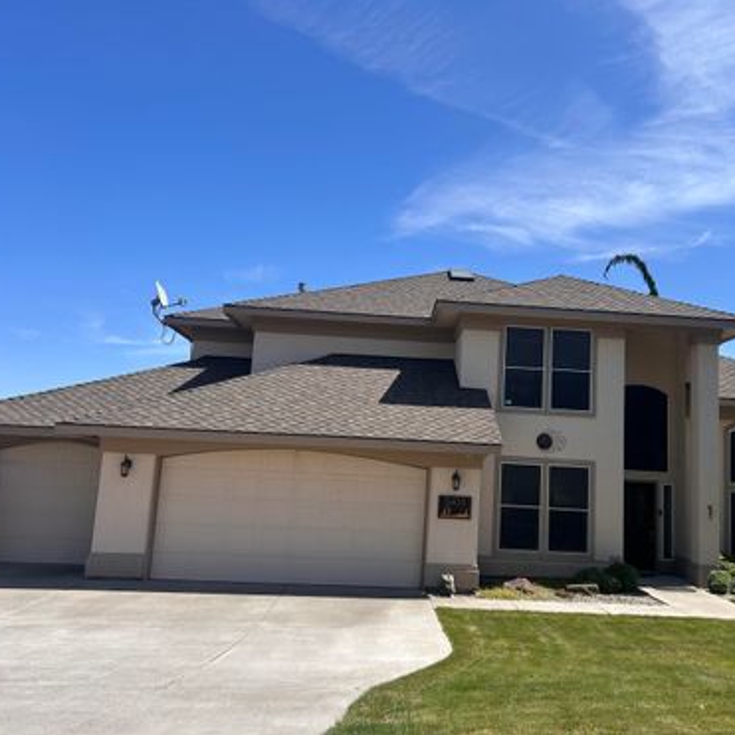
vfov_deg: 52.5
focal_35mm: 31
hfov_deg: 52.2
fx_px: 745
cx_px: 442
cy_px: 366
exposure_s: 1/3571
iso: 50
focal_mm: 5.7
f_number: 1.5
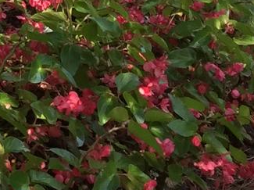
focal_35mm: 183
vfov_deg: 7.4
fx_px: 1341
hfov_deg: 9.8
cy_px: -317
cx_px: -306
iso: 32
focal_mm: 4.15
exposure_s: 1/460
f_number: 2.2
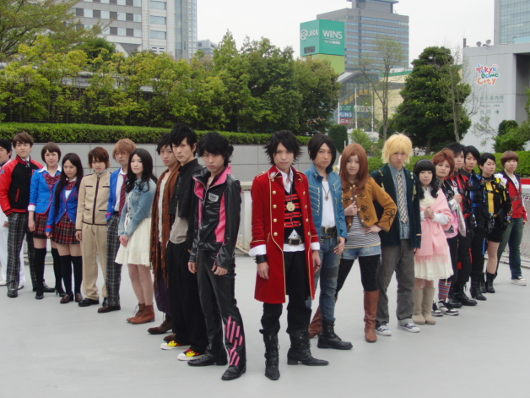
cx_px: 263
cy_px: 200
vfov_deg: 28.0
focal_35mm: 52
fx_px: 796
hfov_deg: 36.8
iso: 100
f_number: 3.8
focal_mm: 8.86
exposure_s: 1/80
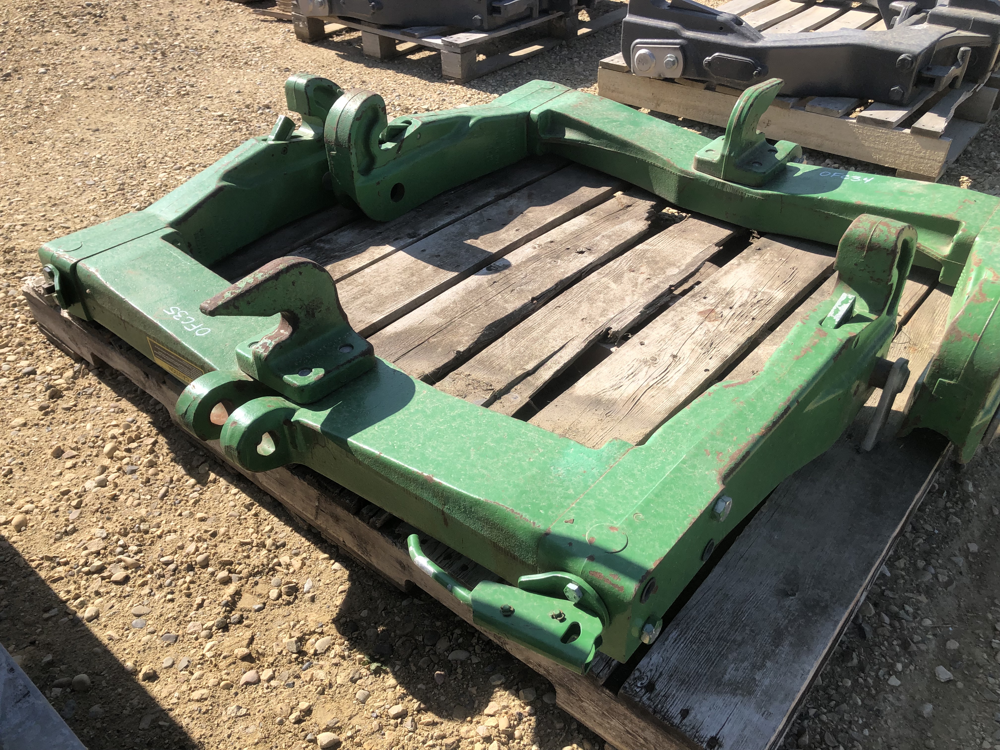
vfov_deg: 49.7
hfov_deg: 63.4
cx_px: 500
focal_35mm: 28
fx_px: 809
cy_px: 375
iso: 20
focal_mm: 3.99
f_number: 1.8
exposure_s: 1/1350
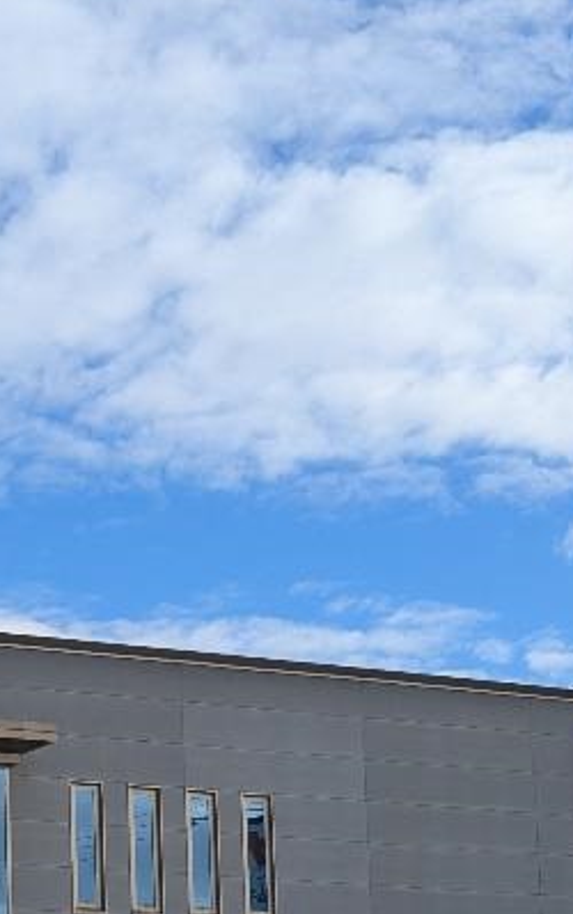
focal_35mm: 86
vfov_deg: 23.1
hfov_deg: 14.2
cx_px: -293
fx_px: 2145
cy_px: 900
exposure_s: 1/2924
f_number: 1.73
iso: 59
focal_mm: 4.38
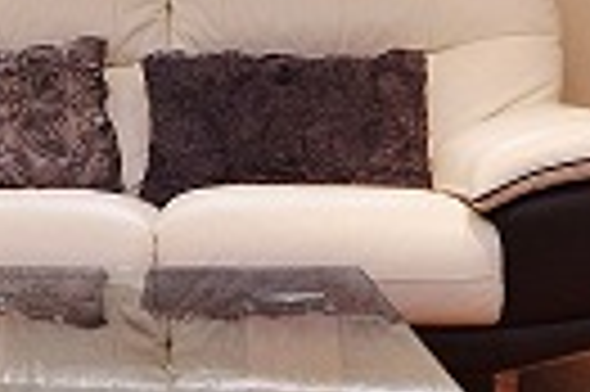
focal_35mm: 103
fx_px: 1686
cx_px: 167
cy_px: -23
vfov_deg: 13.0
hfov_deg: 19.7
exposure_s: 1/80
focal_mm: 10
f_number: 4.5
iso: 100
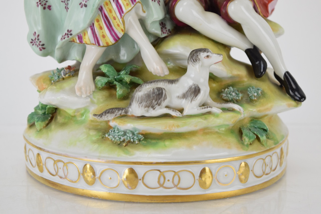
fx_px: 735
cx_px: 160
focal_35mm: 82
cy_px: 107
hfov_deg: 24.6
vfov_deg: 16.5
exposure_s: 1/125
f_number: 7.1
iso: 800
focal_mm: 55
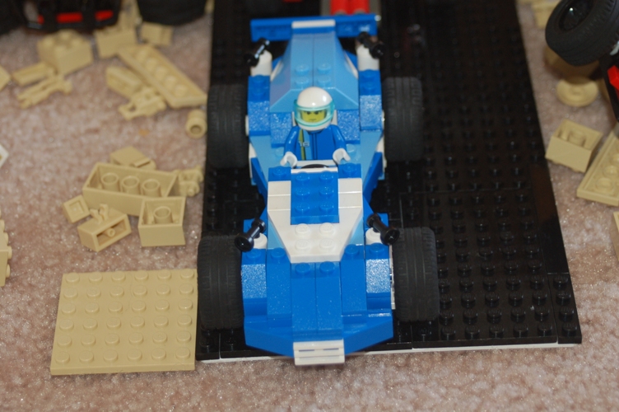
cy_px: 206
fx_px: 1855
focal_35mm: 108
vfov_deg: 12.7
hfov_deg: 18.9
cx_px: 310
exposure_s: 1/60
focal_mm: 72
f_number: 5.6
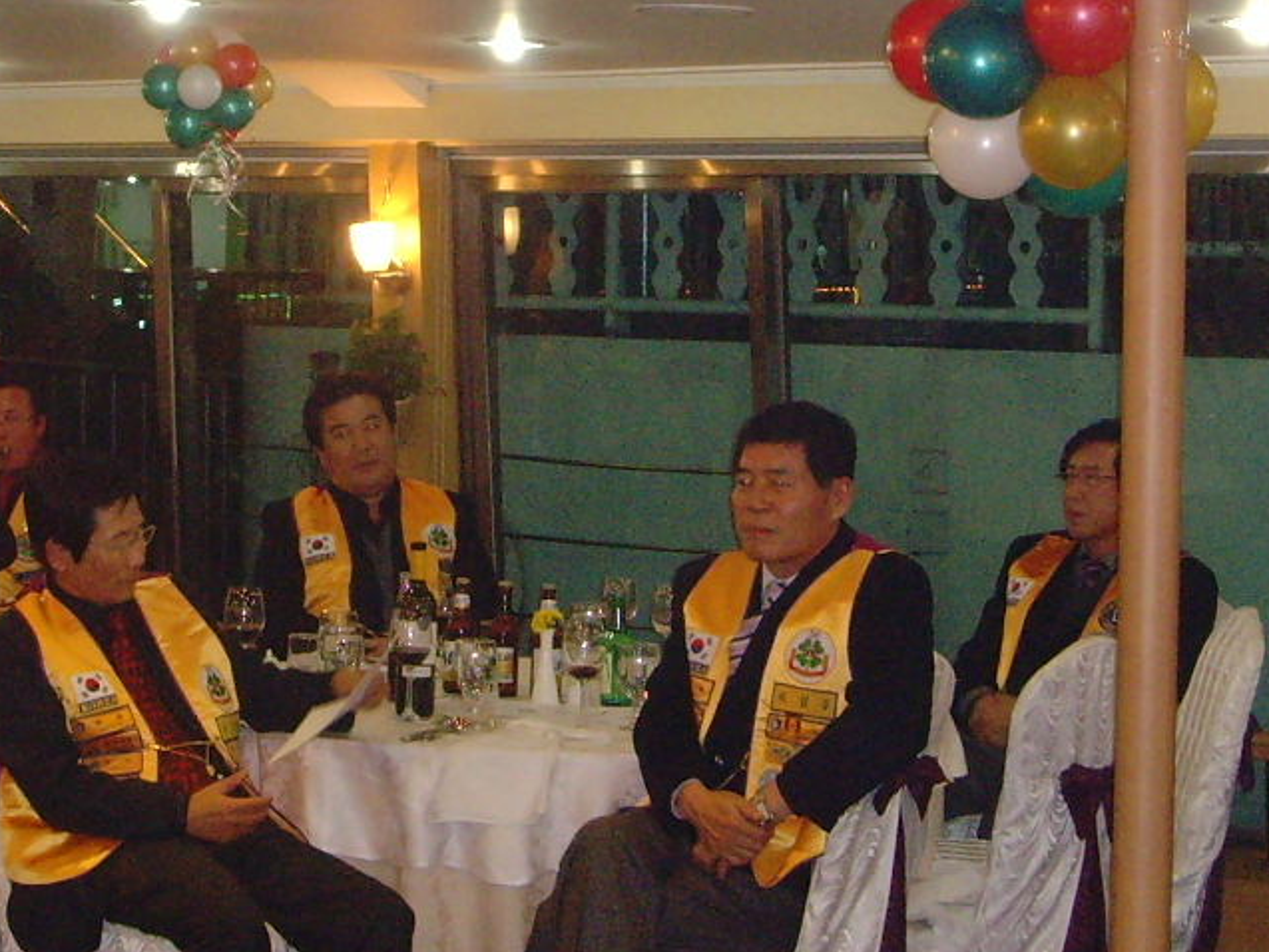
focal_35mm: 98
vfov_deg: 15.0
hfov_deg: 20.0
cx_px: 460
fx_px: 3593
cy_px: 221
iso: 320
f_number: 3.5
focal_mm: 6.6
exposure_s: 1/45
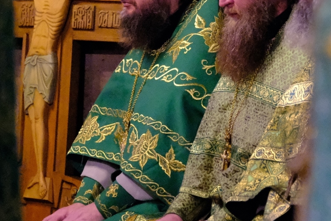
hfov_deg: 11.6
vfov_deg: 7.8
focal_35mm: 177
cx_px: 184
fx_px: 1627
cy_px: 112
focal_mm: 55
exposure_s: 1/200
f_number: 3.6
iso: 25600
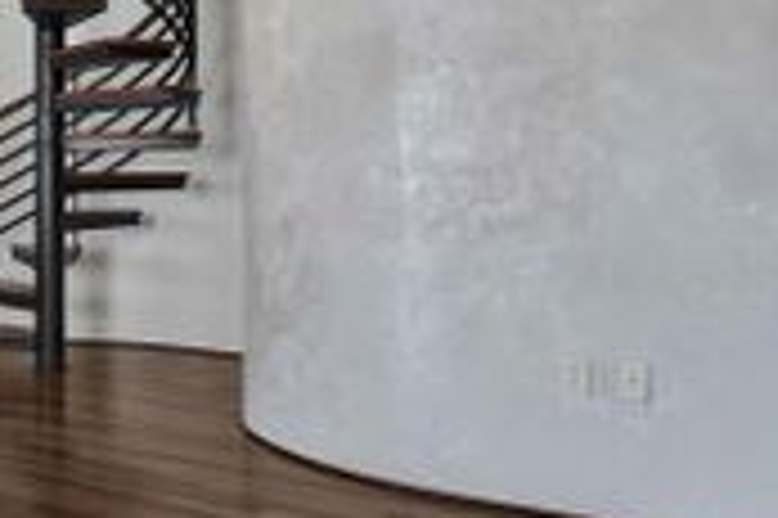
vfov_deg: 24.6
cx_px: -243
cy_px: 232
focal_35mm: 55
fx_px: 1187
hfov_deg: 29.1
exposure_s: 1/13
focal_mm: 19
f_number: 8
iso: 100
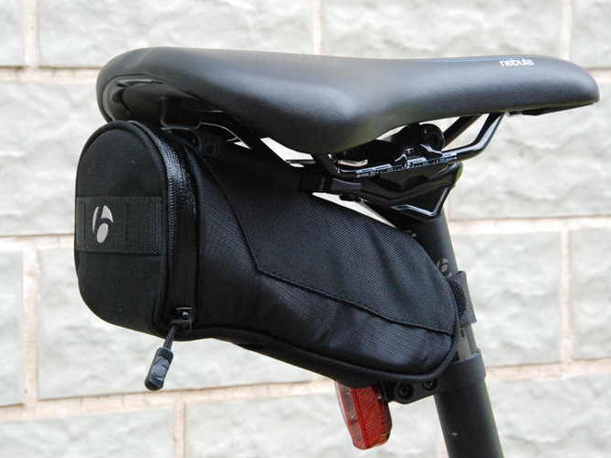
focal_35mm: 108
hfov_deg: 18.2
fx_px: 1906
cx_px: 284
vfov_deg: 13.7
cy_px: 228
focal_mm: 66
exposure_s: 1/160
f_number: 13
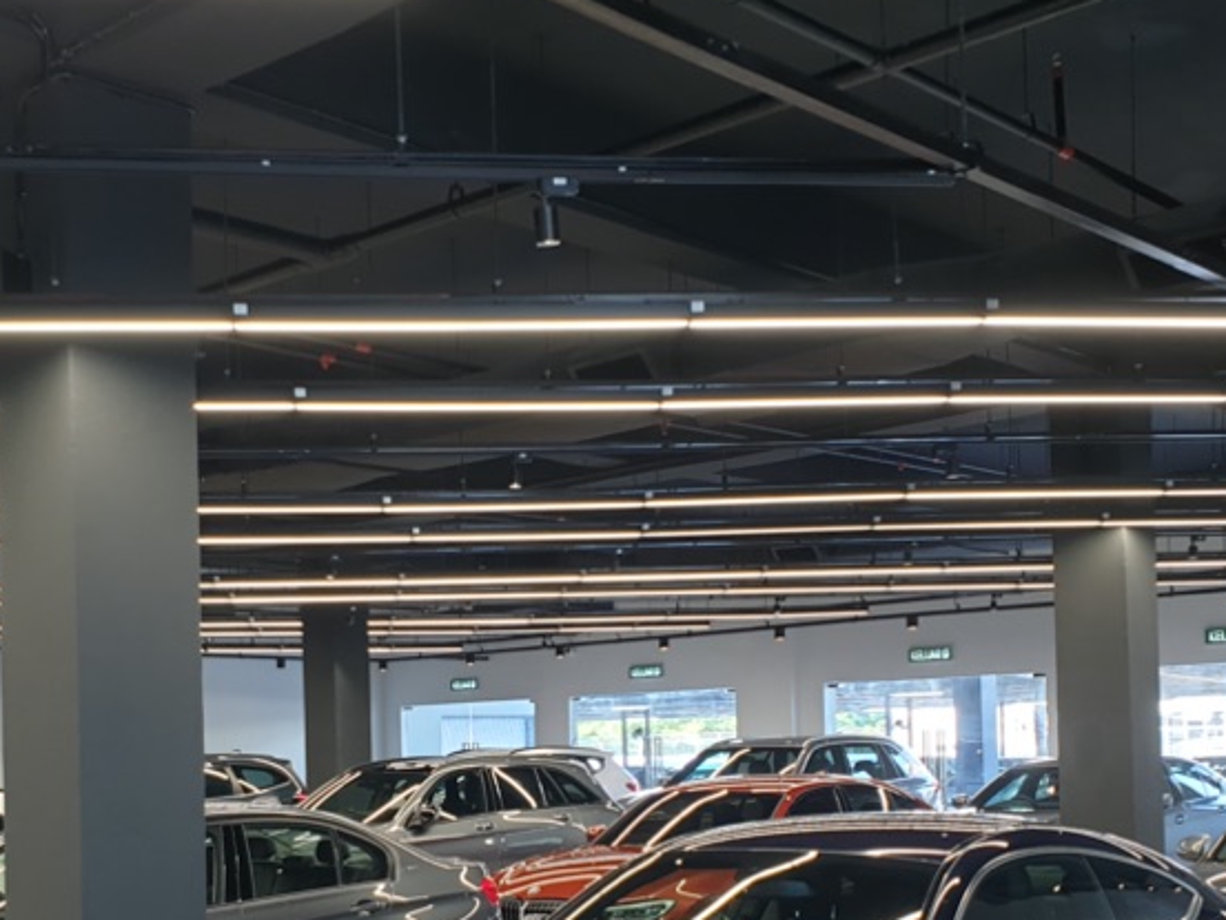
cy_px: 732
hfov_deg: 40.2
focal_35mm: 47
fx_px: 1665
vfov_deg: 30.2
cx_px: 481
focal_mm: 4.3
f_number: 2.4
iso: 80
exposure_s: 1/50
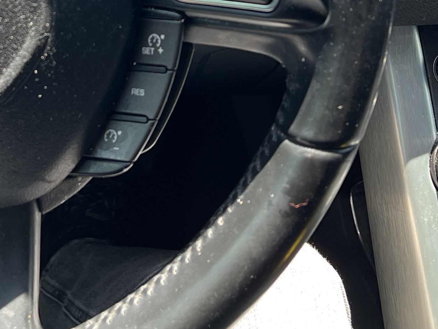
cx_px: 130
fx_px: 962
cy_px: -142
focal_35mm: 76
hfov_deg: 25.5
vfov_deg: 17.7
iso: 50
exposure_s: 1/171
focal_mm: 5.7
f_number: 1.5
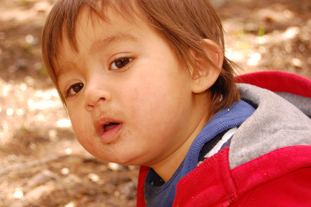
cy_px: 109
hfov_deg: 18.8
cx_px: 144
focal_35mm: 109
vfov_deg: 12.6
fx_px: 938
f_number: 5.6
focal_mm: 55
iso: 400
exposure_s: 1/250
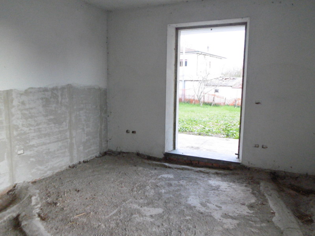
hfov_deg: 61.7
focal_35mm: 29
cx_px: 158
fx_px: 264
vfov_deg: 48.2
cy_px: 118
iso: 400
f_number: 3.2
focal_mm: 5.3
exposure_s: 1/50
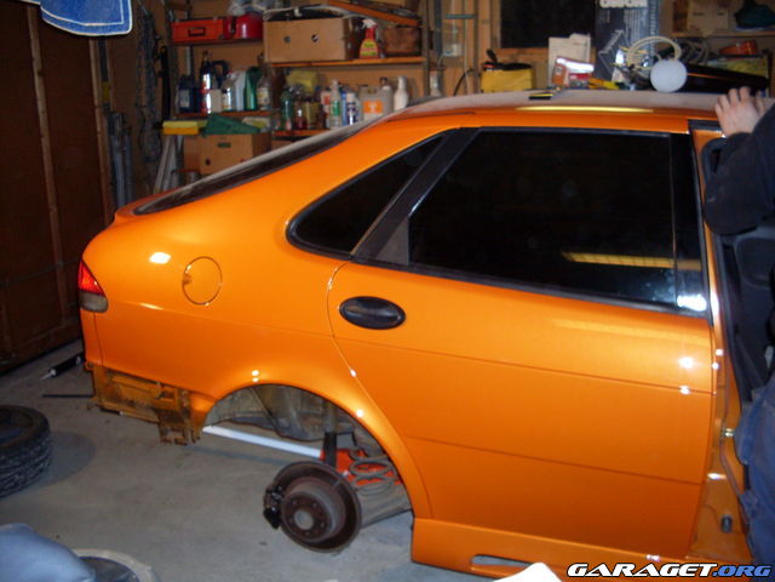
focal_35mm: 38
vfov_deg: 37.7
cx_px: 388
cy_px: 291
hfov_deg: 49.0
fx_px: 851
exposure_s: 1/45
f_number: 2.8
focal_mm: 6.3
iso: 120
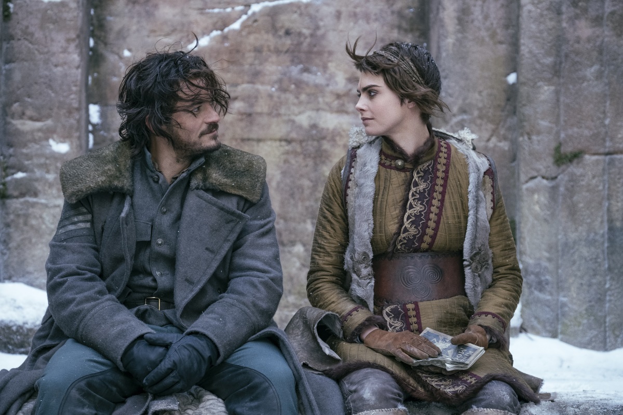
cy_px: 208
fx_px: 1938
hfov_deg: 18.3
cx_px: 312
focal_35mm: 112
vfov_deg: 12.2
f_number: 4
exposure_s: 1/220
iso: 1600
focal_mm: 74.4
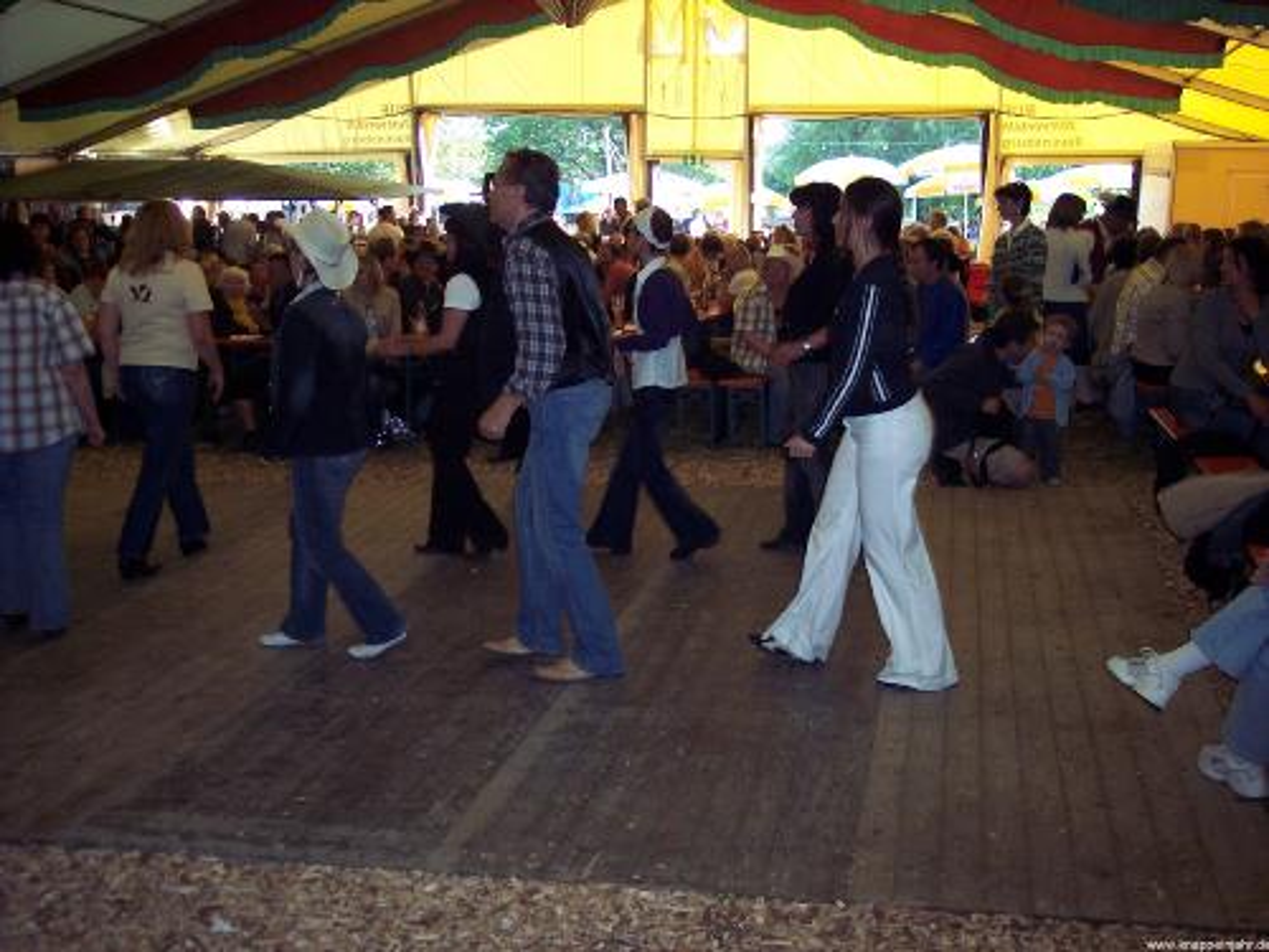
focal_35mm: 39
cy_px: 476
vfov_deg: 36.8
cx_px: 634
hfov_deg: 47.9
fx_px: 1430
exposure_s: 1/60
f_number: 2.8
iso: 140
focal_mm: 8
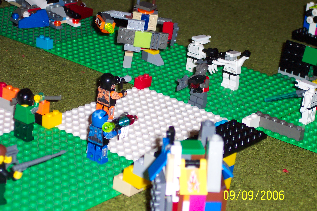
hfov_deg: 17.9
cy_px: 106
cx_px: 158
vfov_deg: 12.0
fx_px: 1004
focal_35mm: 114
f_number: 4.8
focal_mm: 24
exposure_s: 1/90
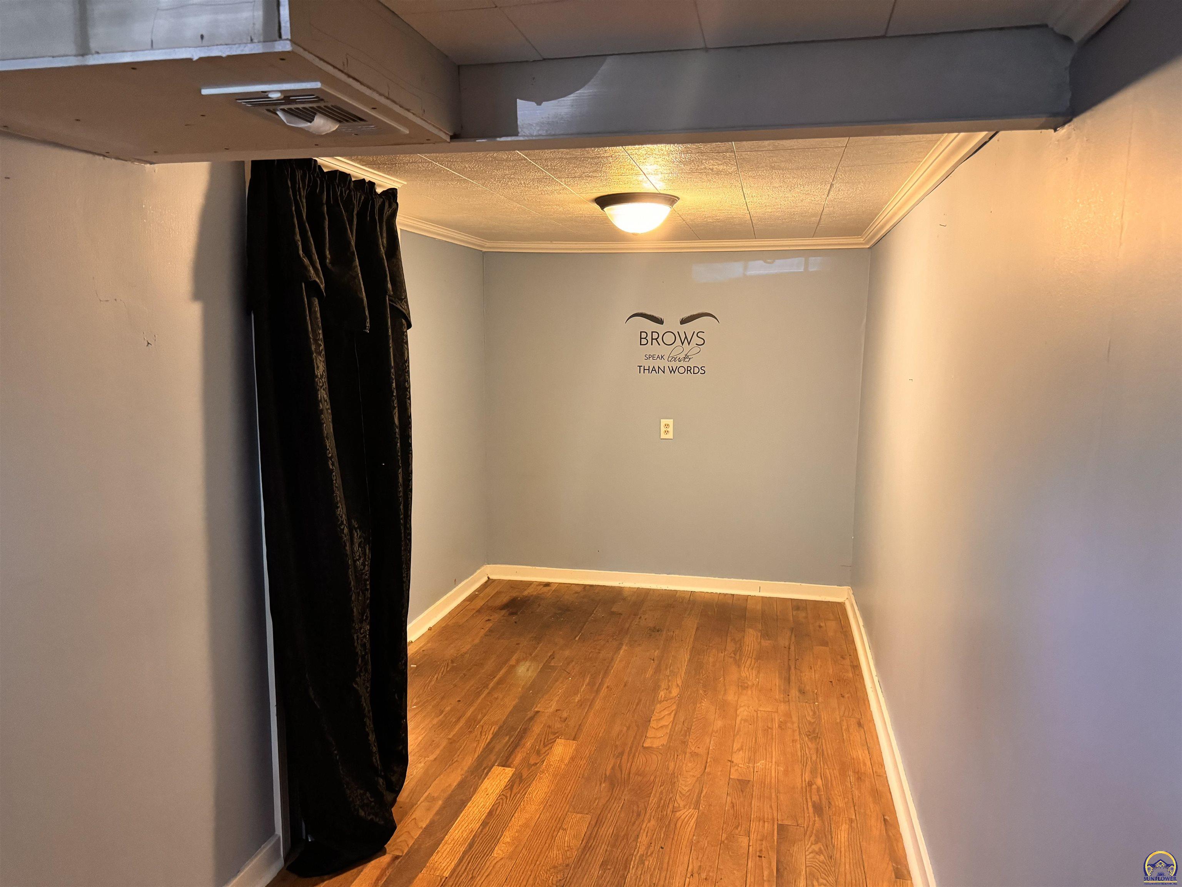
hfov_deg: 71.6
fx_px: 820
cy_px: 444
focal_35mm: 24
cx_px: 591
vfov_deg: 56.8
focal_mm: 6.76
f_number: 1.78
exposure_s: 1/60
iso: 640
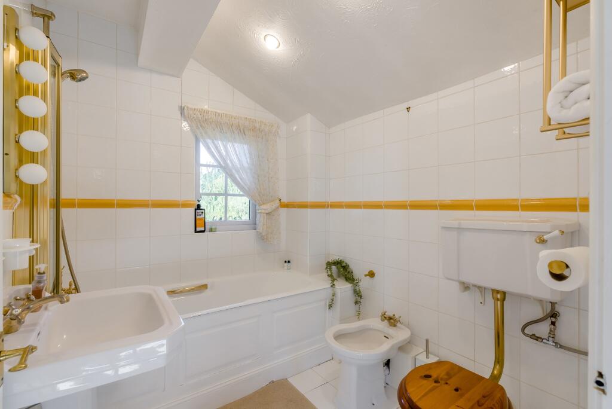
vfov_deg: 73.8
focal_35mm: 16
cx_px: 306
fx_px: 272
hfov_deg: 96.7
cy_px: 204
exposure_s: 1/13
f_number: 10
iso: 100
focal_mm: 16
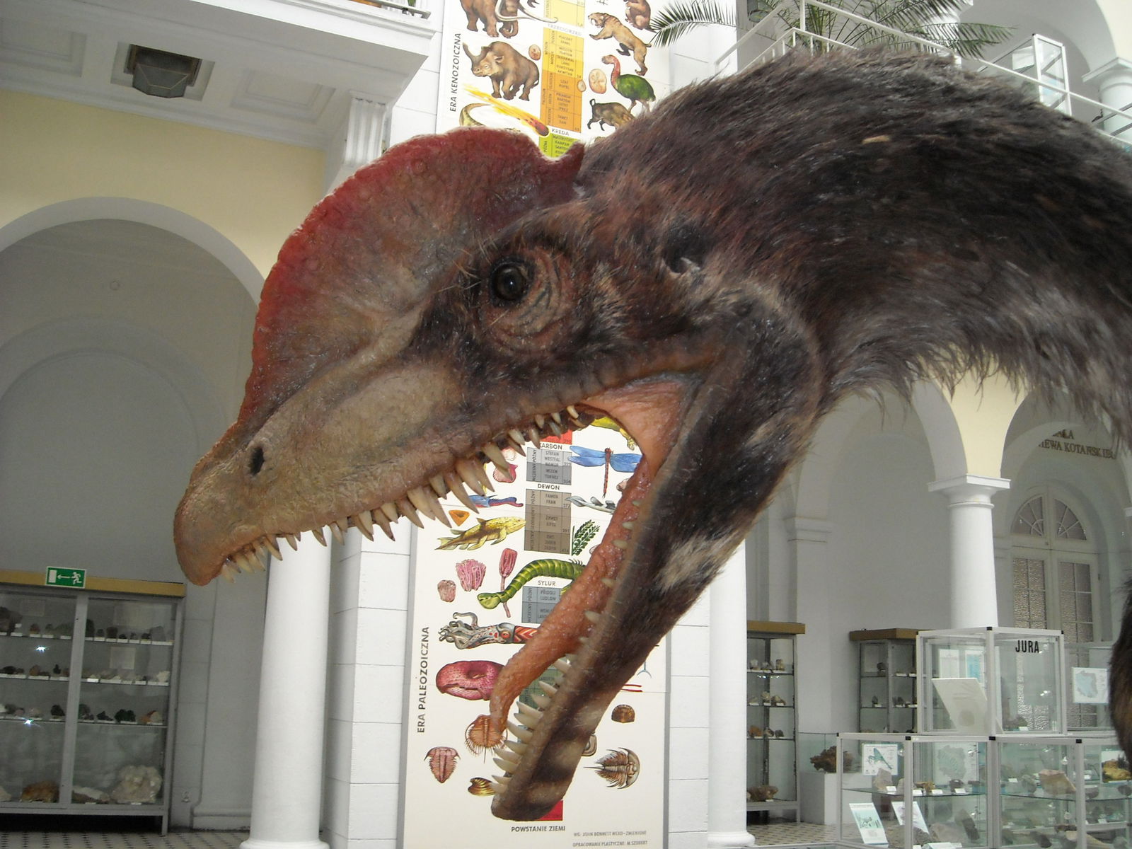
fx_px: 1145
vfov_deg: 40.7
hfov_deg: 52.6
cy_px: 424
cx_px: 566
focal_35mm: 35
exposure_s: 1/60
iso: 200
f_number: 2.8
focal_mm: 5.7
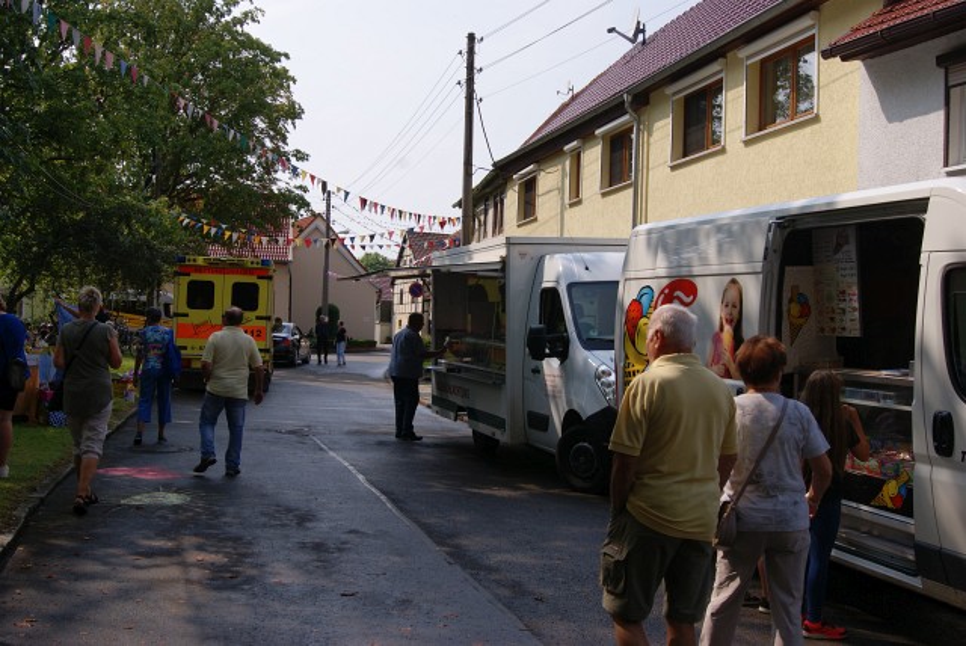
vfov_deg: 34.3
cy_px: 323
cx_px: 483
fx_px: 1047
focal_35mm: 39
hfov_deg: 49.5
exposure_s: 1/160
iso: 100
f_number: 11
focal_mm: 26
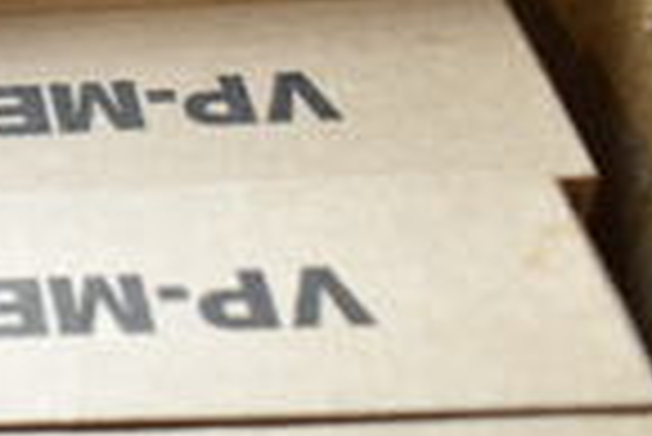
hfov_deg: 13.8
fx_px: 2284
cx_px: -643
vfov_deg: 10.9
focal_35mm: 126
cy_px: 85
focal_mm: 20
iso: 180
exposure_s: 1/30
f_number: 3.5
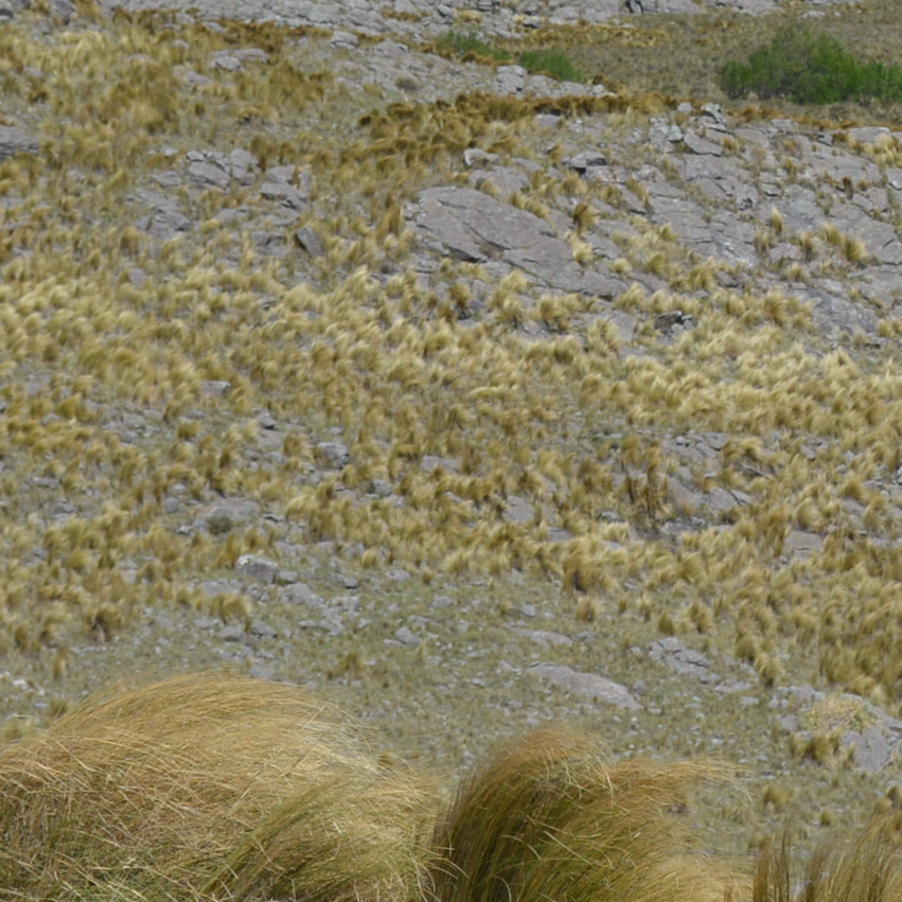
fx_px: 7296
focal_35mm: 248
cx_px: 1289
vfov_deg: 7.0
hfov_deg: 7.0
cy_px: -33
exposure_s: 1/250
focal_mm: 55
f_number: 8
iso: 100
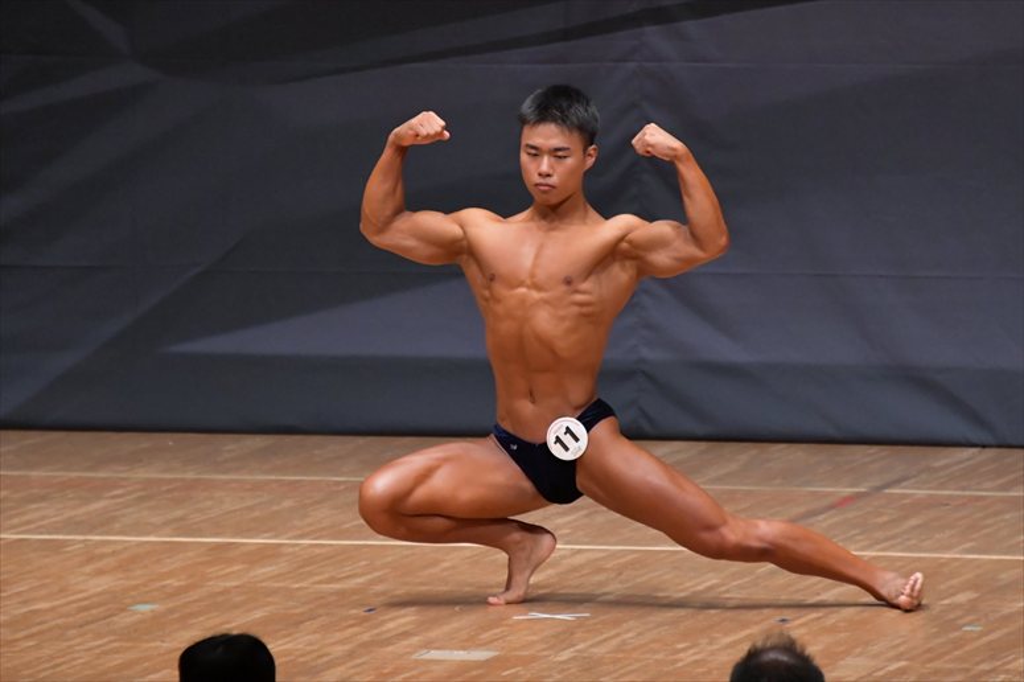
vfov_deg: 3.7
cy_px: 341
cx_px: 512
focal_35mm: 375
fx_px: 10662
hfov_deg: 5.5
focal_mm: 250
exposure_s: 1/400
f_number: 5.6
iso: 6400
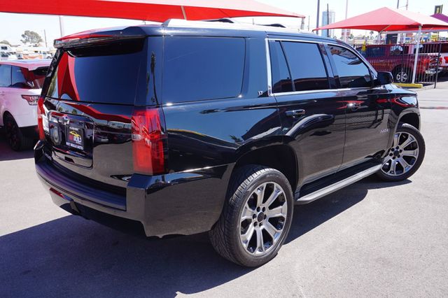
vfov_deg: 43.6
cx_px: 224
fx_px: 373
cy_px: 149
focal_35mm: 30
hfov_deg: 62.0
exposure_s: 1/80
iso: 100
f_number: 8
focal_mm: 20
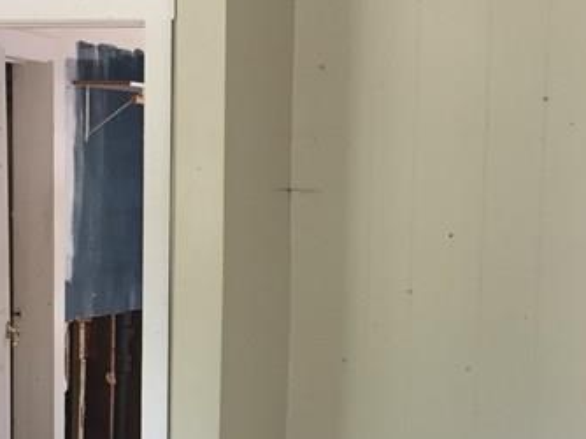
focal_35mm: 89
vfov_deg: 16.4
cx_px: 328
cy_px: 376
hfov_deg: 22.0
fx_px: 1506
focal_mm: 4.15
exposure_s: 1/30
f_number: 2.2
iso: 64
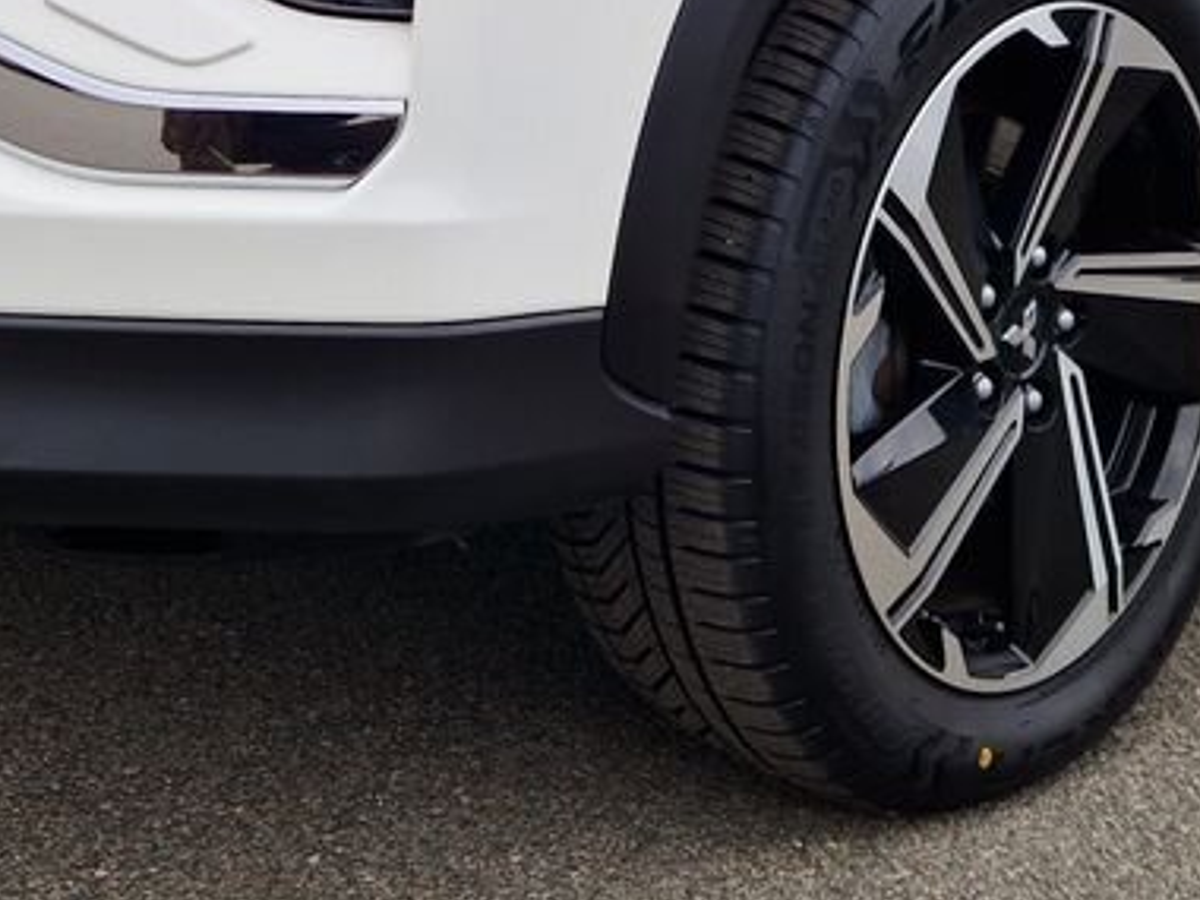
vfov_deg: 22.1
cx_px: 676
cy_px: -136
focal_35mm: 62
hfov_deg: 31.2
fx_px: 2149
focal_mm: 5.4
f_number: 1.8
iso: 50
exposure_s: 1/2817
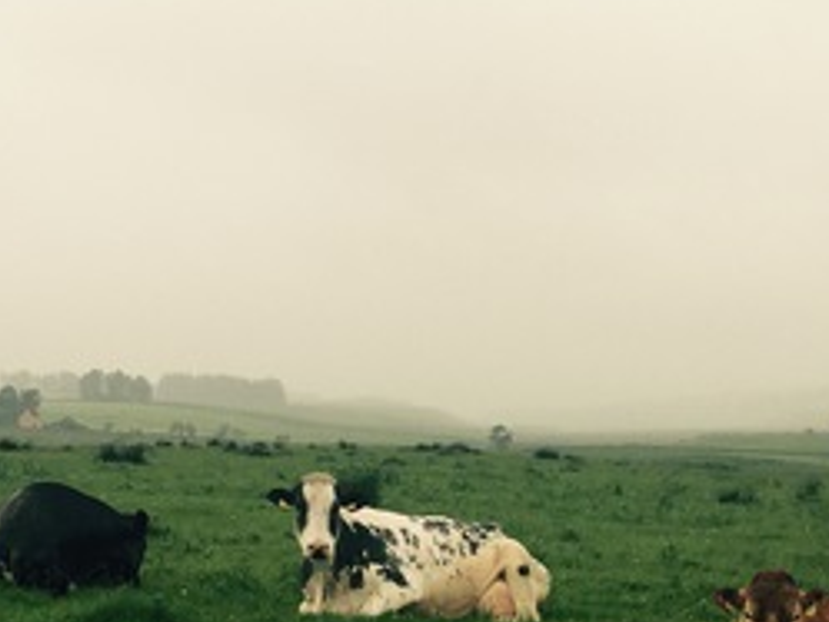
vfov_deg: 15.6
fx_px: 2228
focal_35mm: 93
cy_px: 605
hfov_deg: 20.9
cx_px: 599
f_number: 2.2
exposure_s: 1/989
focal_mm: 4.15
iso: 32
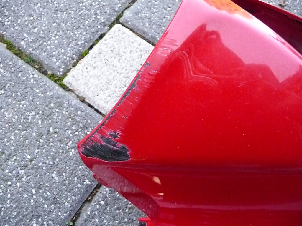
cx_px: 151
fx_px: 244
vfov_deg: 49.7
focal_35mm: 28
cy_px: 113
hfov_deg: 63.4
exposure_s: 1/320
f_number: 3.3
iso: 1600
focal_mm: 4.7
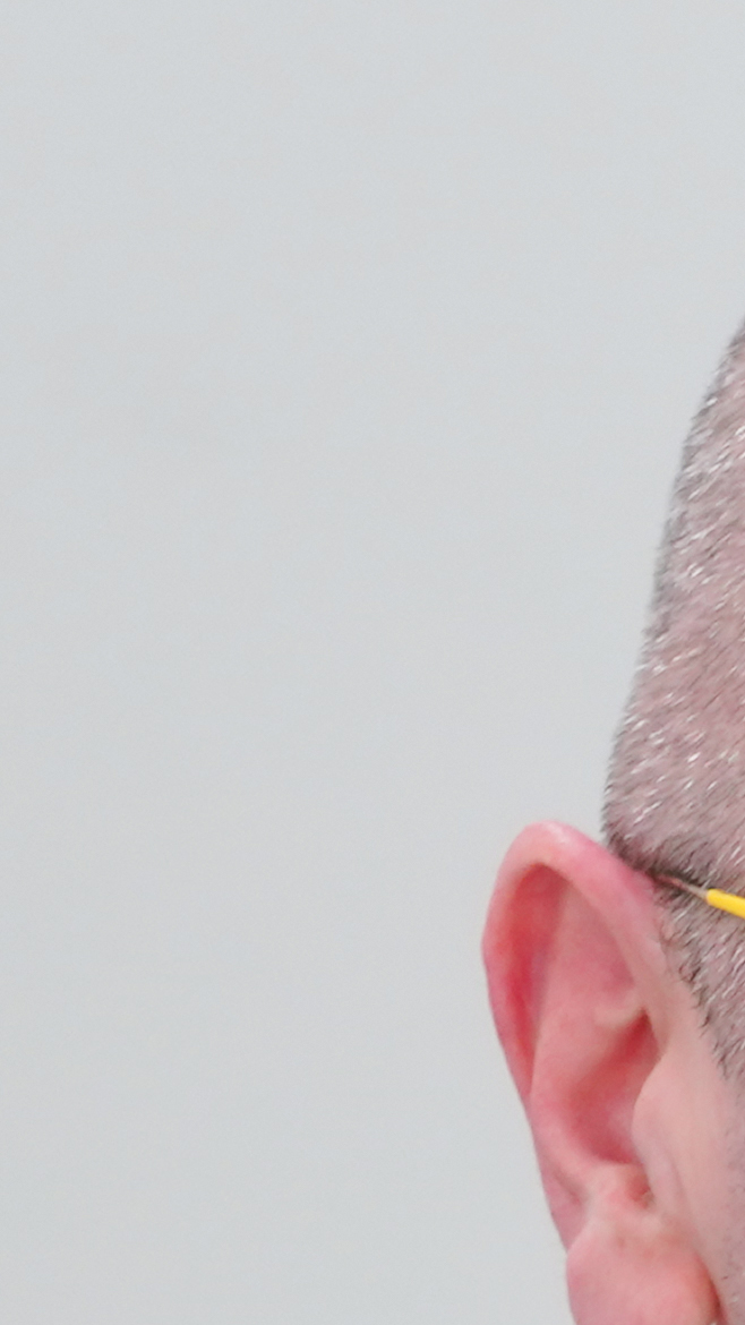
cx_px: 1522
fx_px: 19248
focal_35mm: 548
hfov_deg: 2.2
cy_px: 2219
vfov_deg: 3.9
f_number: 8
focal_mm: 102
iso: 800
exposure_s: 1/60
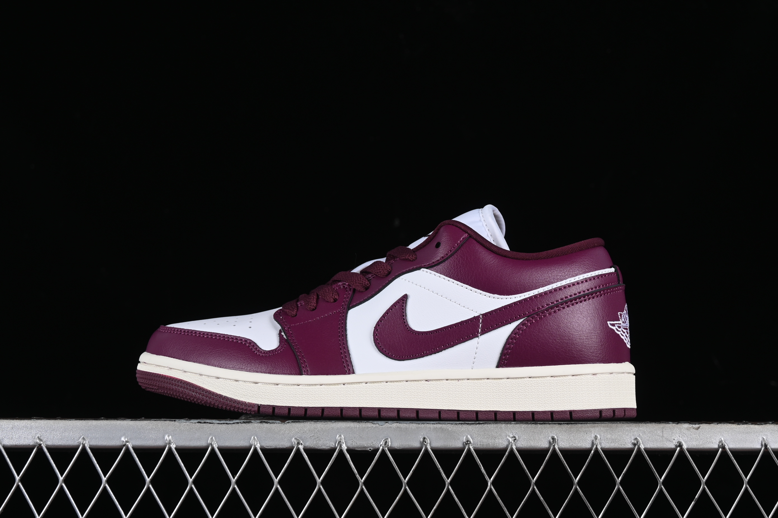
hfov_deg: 27.0
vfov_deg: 18.2
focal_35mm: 75
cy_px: 259
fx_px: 1621
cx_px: 389
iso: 160
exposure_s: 1/80
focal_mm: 50
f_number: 8
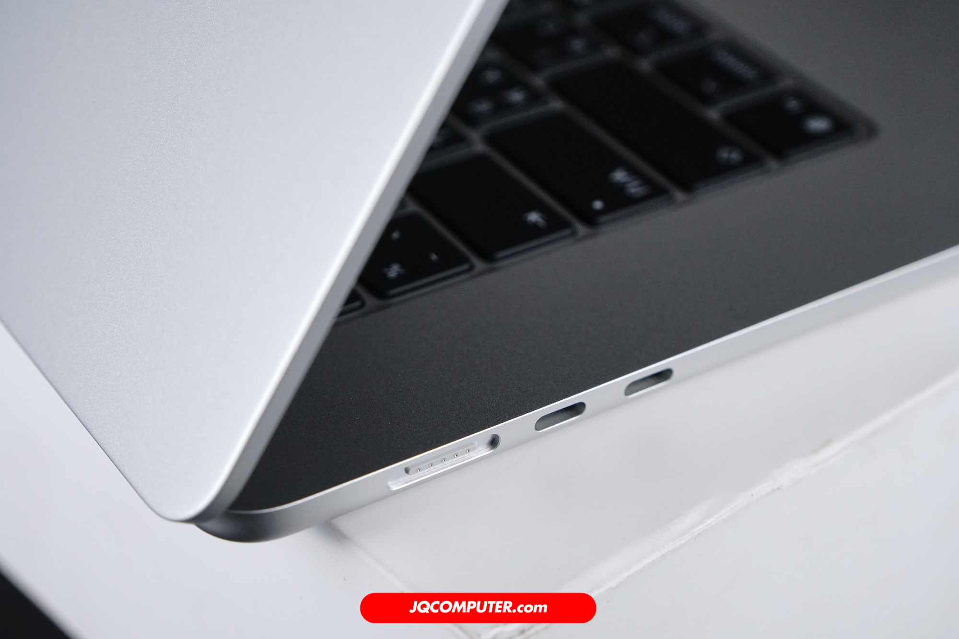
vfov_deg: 17.2
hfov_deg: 25.5
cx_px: 480
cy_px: 320
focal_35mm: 80
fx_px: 2117
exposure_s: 1/100
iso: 800
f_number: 5
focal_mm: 53
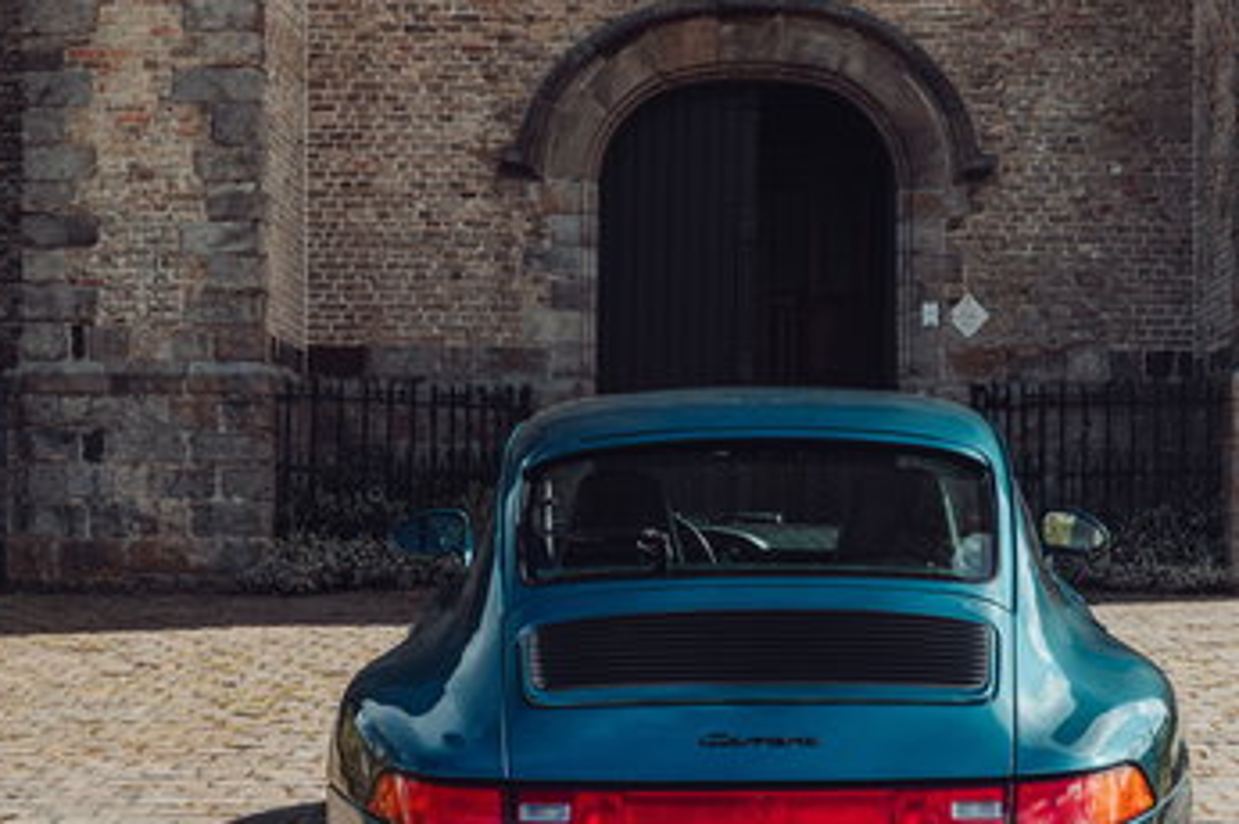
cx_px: 752
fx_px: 2751
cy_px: 564
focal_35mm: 80
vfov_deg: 17.0
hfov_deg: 25.3
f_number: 7.1
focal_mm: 36
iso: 200
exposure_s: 1/160
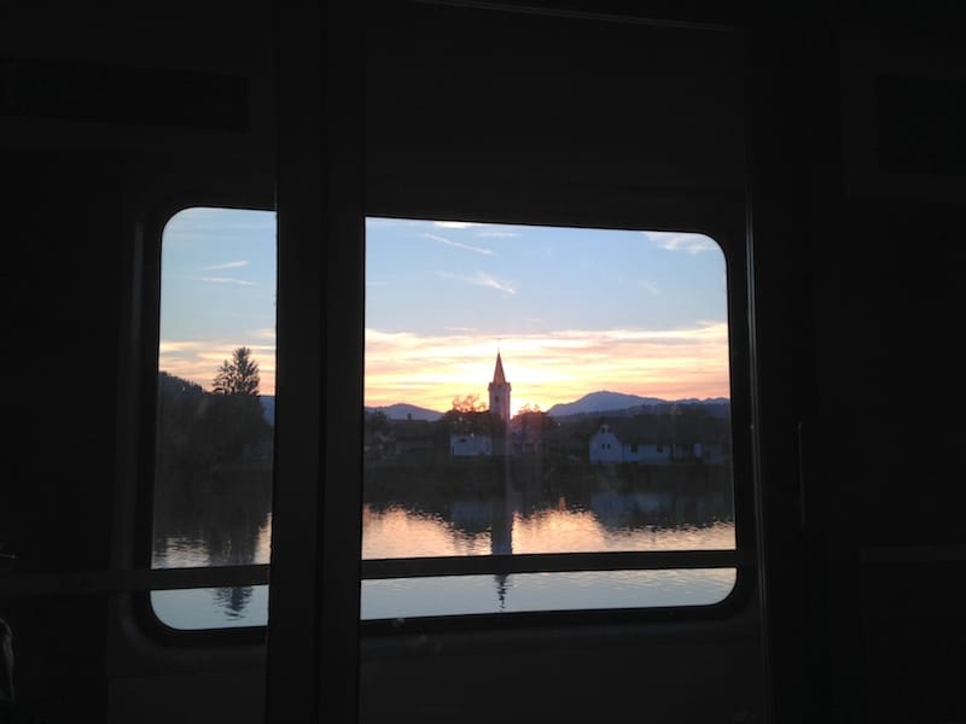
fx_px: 921
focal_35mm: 33
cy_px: 362
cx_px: 483
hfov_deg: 55.4
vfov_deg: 42.9
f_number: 2.4
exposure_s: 1/164
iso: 50
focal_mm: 4.12
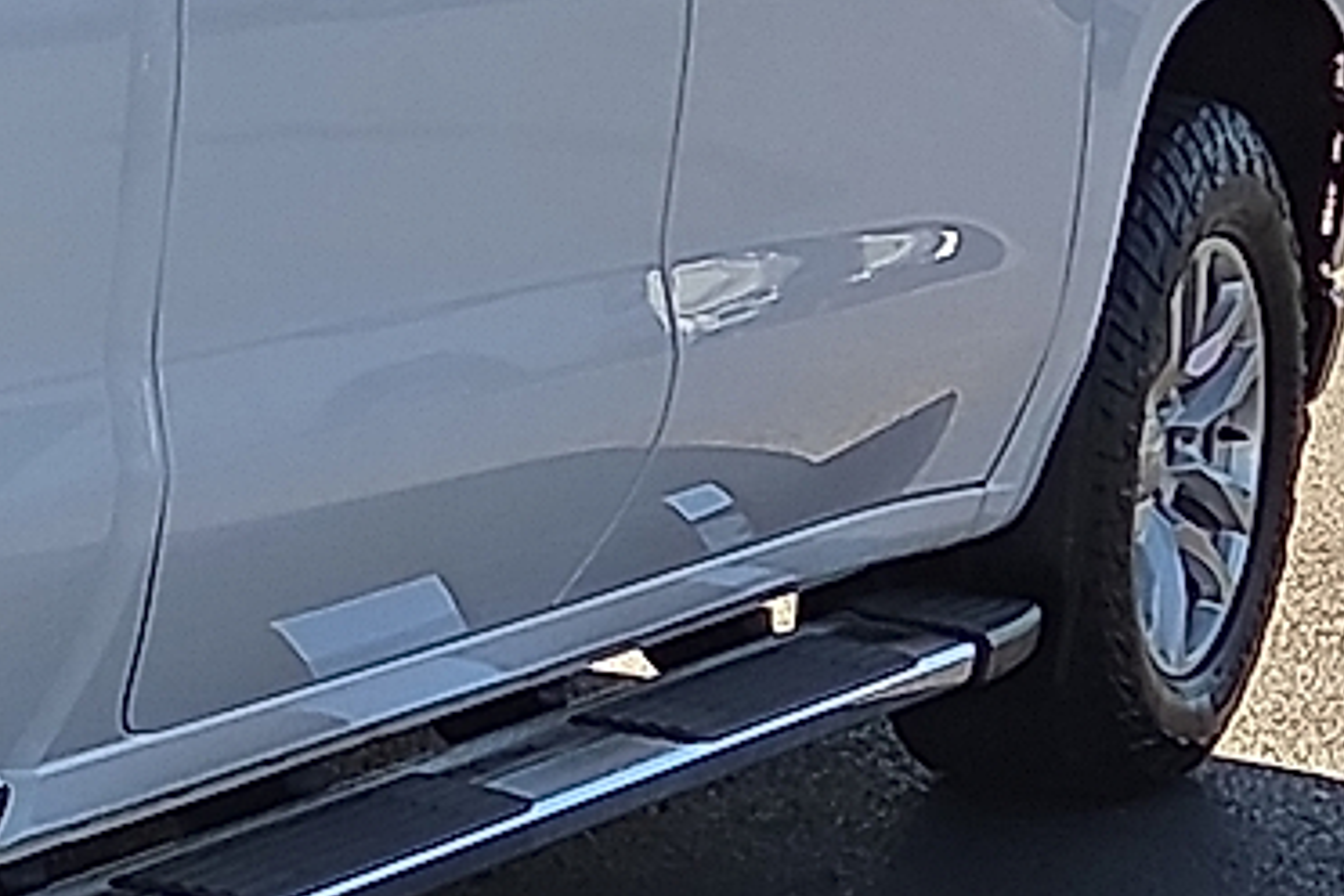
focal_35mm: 179
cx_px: -1301
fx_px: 6682
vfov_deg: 7.7
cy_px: 350
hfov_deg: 10.6
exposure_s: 1/1667
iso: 25
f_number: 1.8
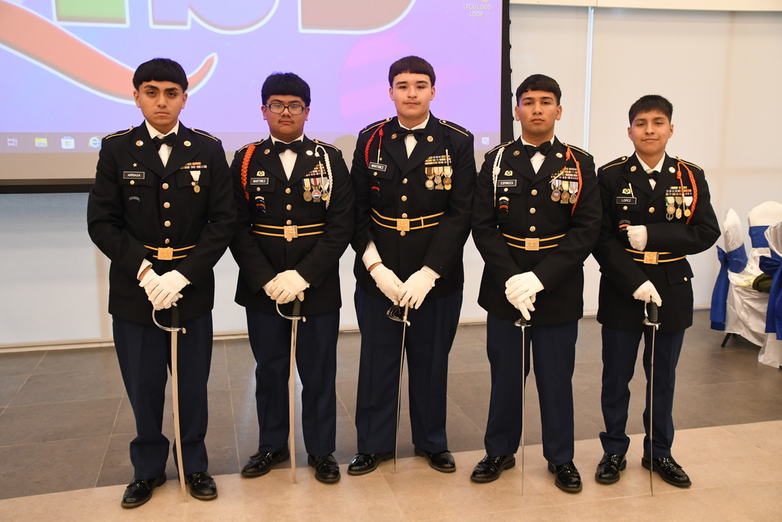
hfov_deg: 57.2
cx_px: 391
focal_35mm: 33
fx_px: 717
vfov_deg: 40.0
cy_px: 261
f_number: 5.6
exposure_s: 1/250
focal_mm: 22
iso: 2000
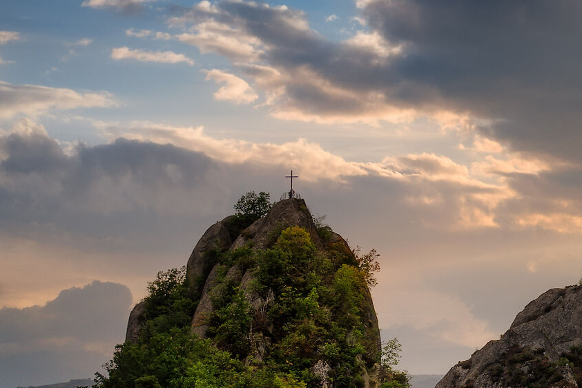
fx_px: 1520
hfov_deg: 20.0
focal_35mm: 94
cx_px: 739
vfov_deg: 14.4
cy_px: 356
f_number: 11
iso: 100
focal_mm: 33
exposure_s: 1/250
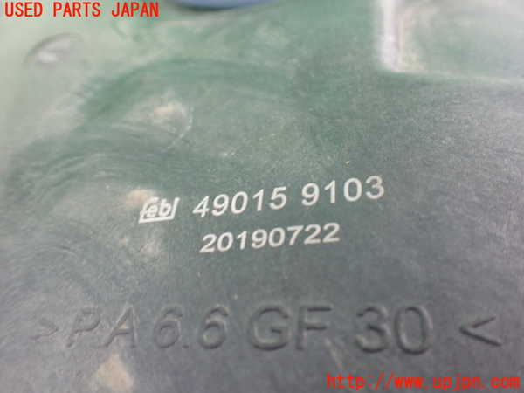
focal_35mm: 30
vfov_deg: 46.8
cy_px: 196
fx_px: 454
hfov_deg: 60.0
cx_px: 262
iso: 800
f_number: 2.3
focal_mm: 5.4
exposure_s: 1/30
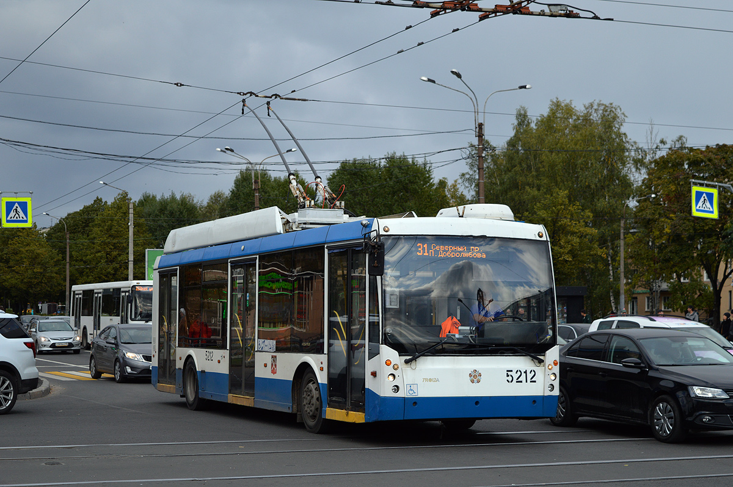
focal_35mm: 72
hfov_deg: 28.1
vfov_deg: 18.9
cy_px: 244
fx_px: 1465
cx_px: 366
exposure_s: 1/640
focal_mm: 48
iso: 200
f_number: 5.3
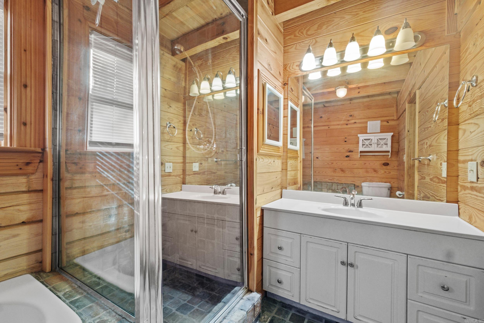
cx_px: 242
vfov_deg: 77.3
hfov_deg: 100.4
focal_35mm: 15
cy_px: 162
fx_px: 202
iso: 800
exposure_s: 1
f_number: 8
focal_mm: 10
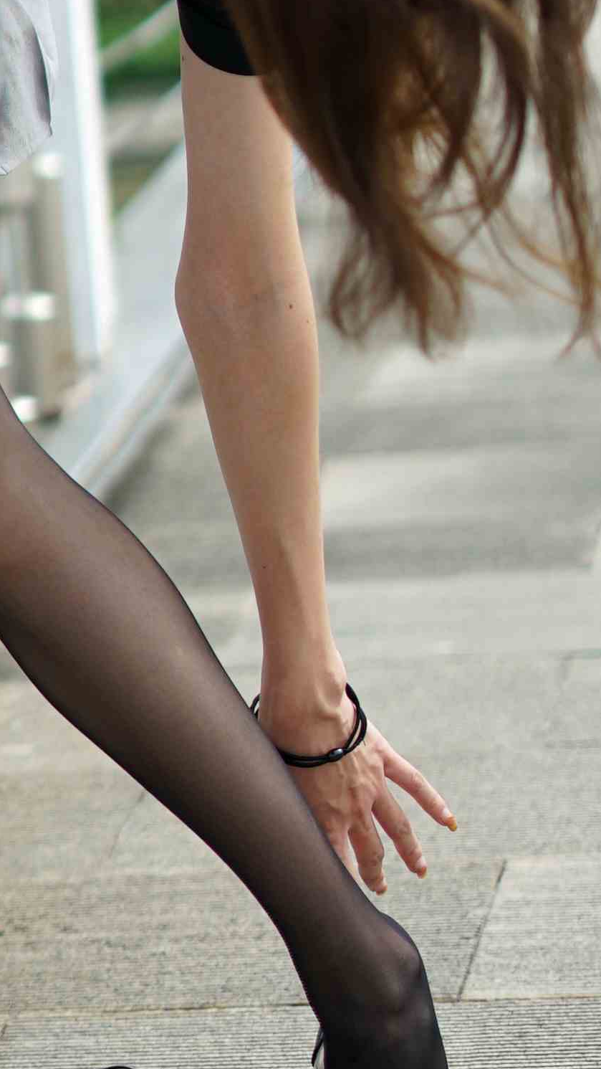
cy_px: 151
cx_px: -180
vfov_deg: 14.3
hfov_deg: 8.0
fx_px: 4220
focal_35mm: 149
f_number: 1.8
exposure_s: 1/5000
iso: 200
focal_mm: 50
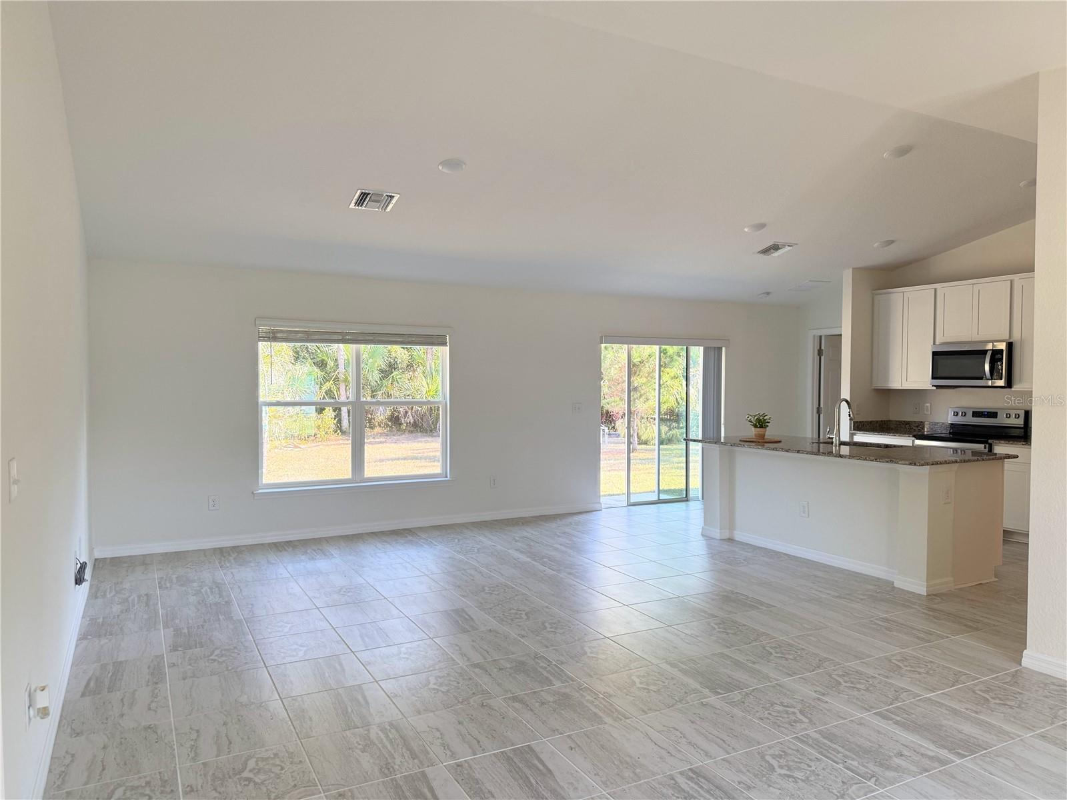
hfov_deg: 71.6
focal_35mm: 24
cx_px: 534
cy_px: 400
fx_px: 740
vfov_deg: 56.8
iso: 100
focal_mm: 6.76
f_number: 1.78
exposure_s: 1/155
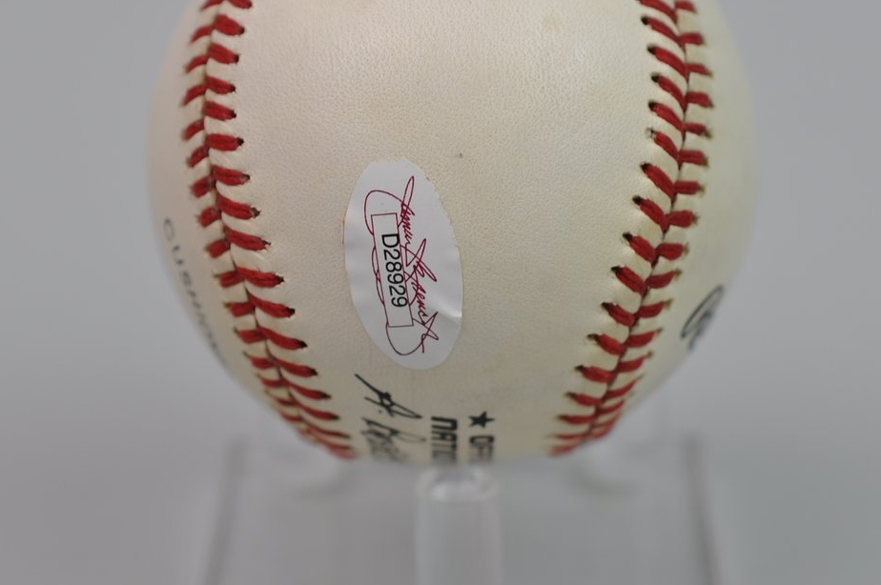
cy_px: 269
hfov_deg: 18.4
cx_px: 453
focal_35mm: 111
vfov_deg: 12.3
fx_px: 2713
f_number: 4
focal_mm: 40
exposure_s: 1/60
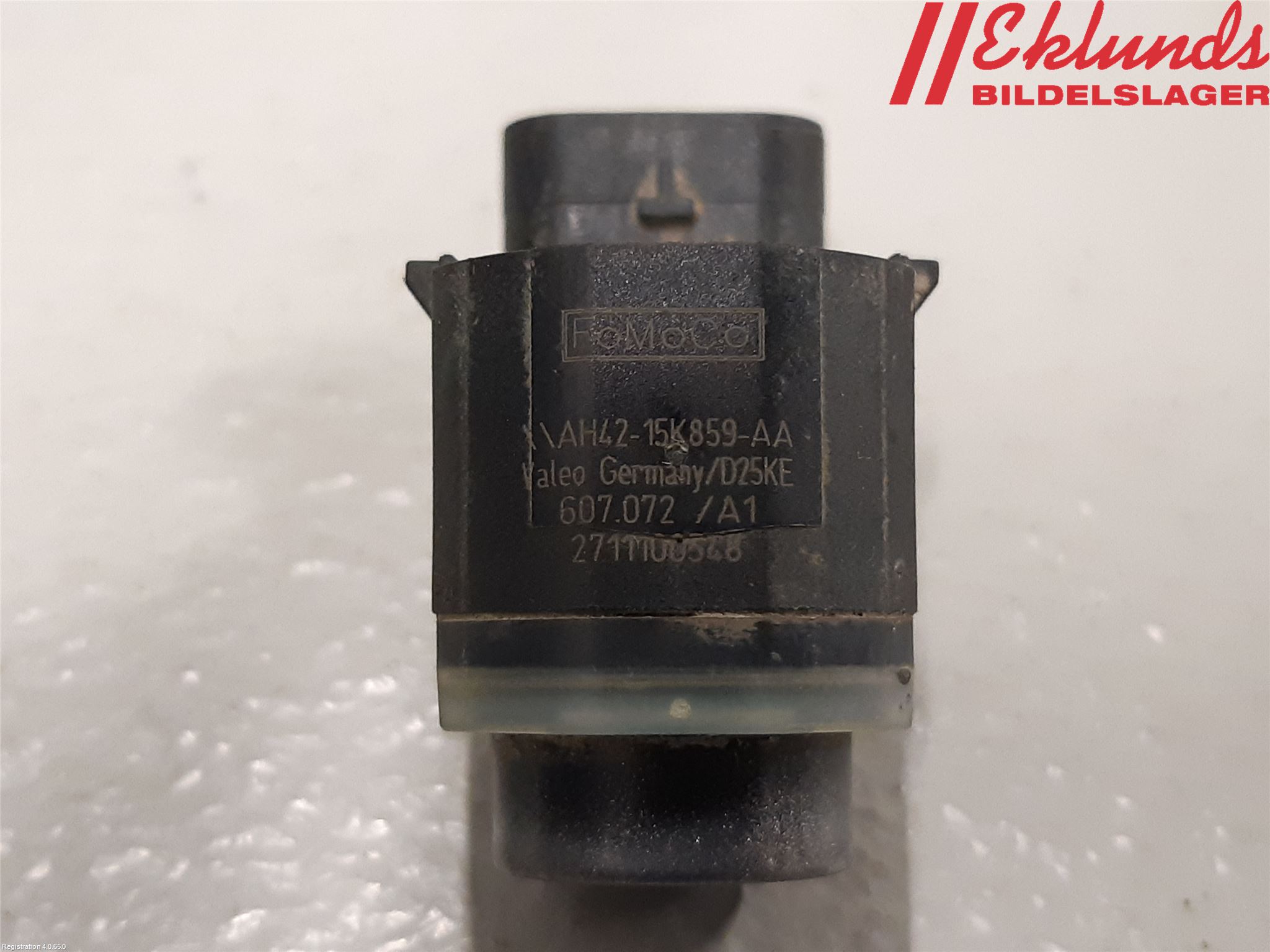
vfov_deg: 53.1
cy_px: 476
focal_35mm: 26
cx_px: 635
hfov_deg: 67.3
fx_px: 954
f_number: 1.7
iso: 200
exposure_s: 1/33
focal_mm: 3.93
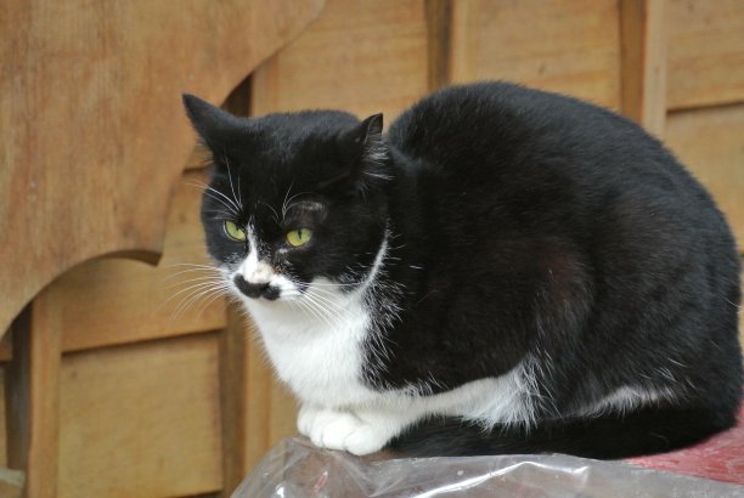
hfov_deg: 6.9
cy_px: 249
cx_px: 372
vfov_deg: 4.6
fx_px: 6147
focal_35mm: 297
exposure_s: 1/50
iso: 800
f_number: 5.6
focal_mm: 110
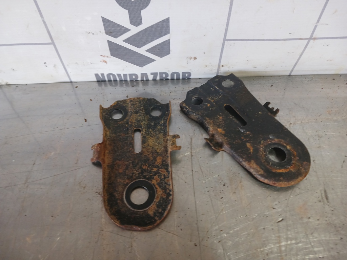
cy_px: 130
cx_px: 174
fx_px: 271
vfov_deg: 51.4
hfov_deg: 65.3
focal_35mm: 27
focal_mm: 4
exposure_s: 1/50
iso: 125
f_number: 1.8
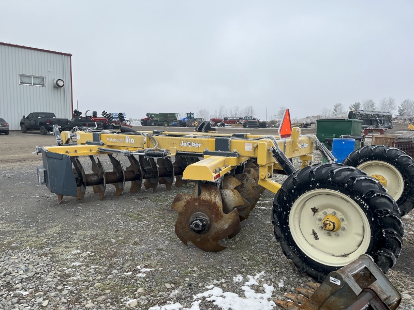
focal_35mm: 26
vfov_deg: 53.1
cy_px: 155
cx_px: 207
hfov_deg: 67.3
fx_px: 311
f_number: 1.6
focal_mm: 5.1
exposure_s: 1/1923
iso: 50
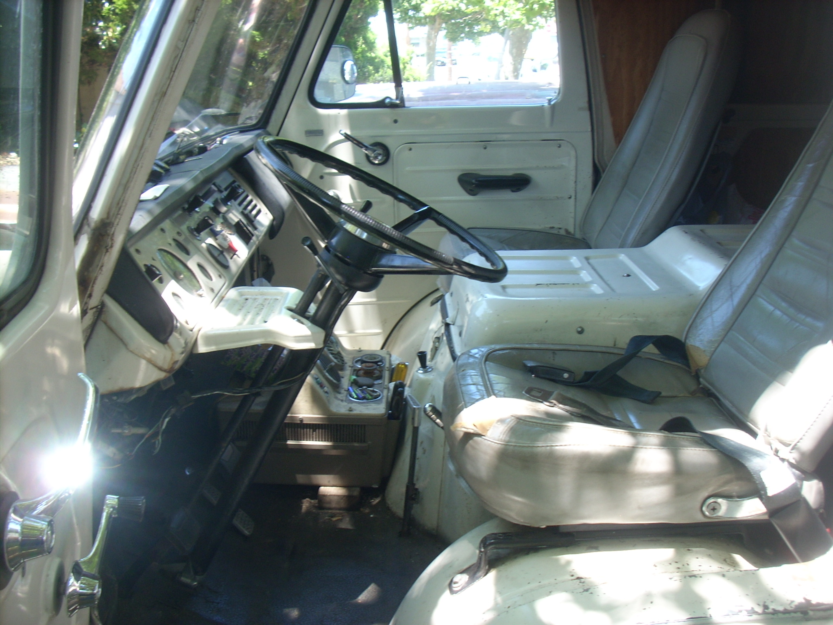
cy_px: 312
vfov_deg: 38.7
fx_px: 890
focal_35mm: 37
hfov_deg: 50.1
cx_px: 416
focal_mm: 6.2
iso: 64
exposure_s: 1/48.3
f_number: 2.8
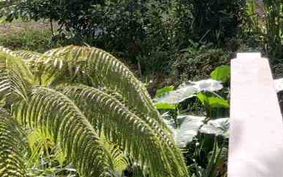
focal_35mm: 92
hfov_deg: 19.8
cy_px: 5
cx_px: 412
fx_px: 710
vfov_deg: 14.0
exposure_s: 1/232
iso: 25
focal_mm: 4.25
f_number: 1.8
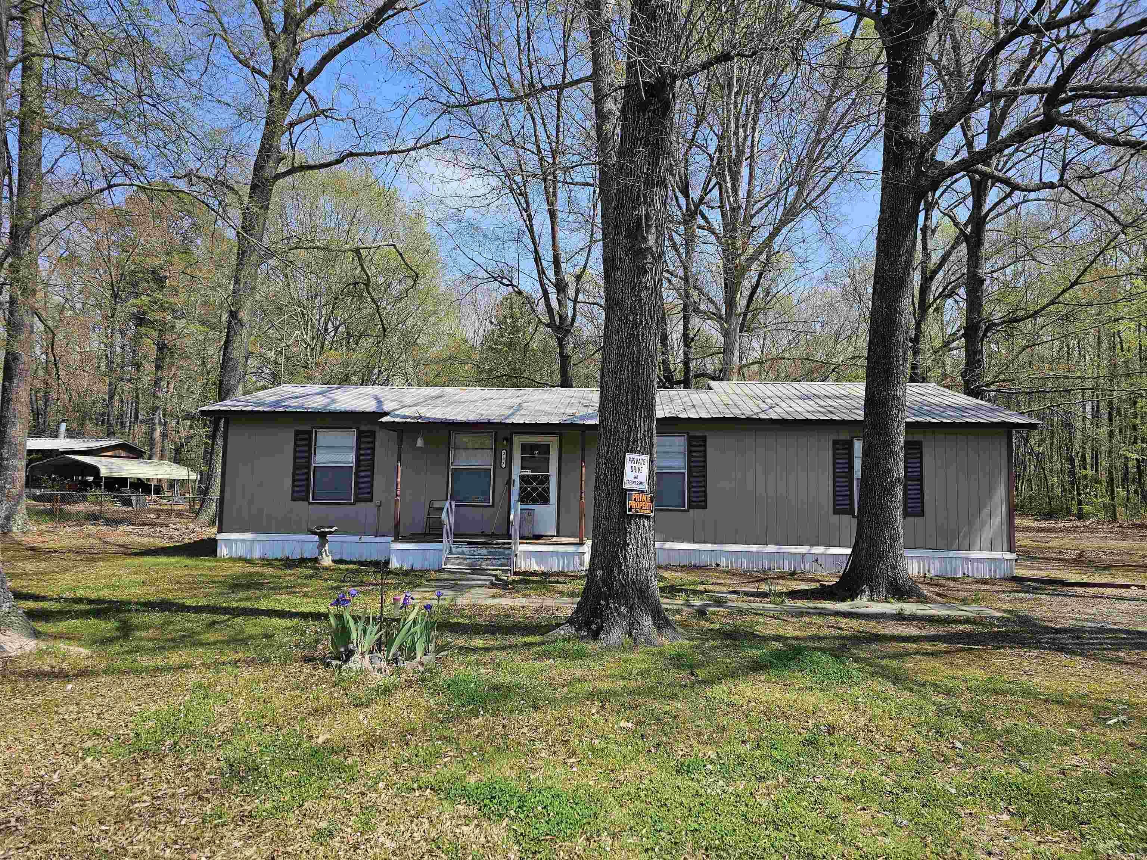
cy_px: 430
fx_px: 762
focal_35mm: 23
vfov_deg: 58.9
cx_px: 574
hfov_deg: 73.9
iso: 10
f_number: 1.7
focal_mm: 6.3
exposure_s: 1/423
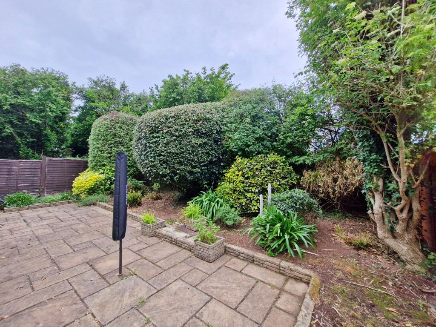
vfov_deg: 89.9
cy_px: 164
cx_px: 218
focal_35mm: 13
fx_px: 164
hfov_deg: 106.2
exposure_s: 1/272
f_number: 2.2
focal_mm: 1.74
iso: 50
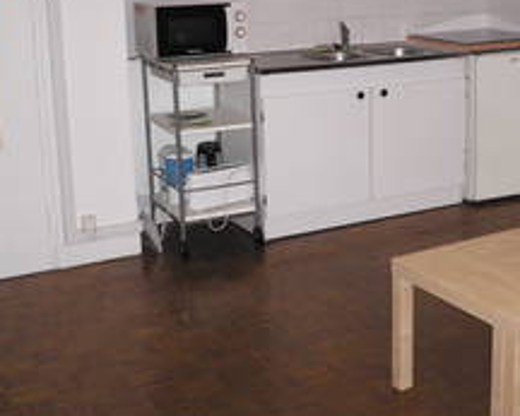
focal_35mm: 57
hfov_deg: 32.5
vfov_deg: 26.4
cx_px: 376
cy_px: 115
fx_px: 878
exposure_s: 1/60
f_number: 2.8
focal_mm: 5.8
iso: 400
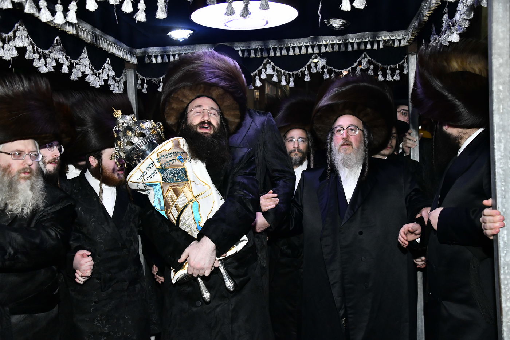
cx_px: 255
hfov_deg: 48.5
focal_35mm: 40
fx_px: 567
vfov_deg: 33.4
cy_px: 170
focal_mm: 40
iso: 2500
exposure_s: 1/320
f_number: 5.6
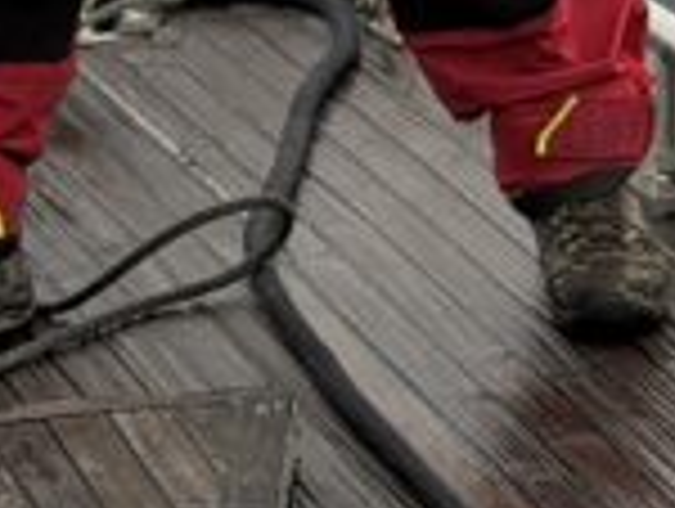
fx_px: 6387
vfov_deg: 4.4
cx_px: 356
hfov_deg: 6.0
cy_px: -805
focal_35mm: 327
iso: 64
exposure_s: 1/434
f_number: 1.78
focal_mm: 6.76
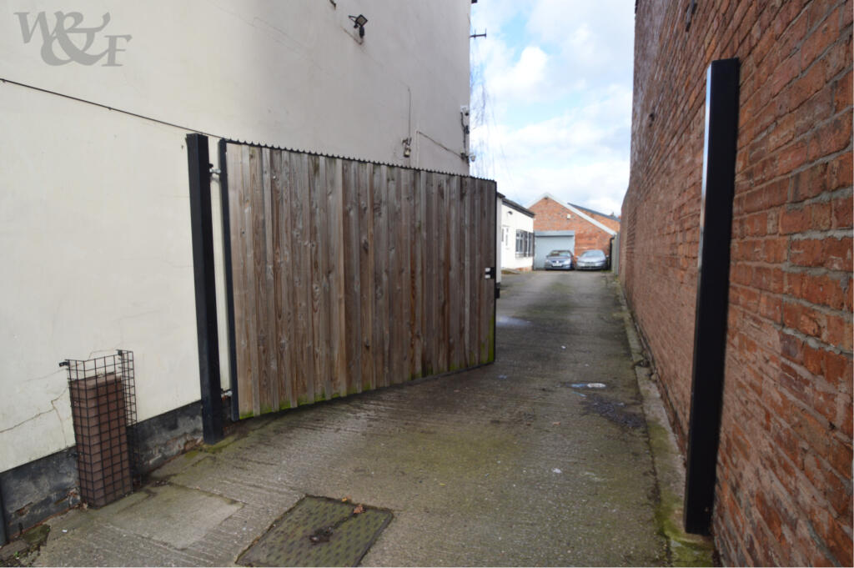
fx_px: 409
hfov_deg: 92.5
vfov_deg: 69.6
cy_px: 284
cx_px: 427
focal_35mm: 17
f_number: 5.6
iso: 140
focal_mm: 11.5
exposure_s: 1/125
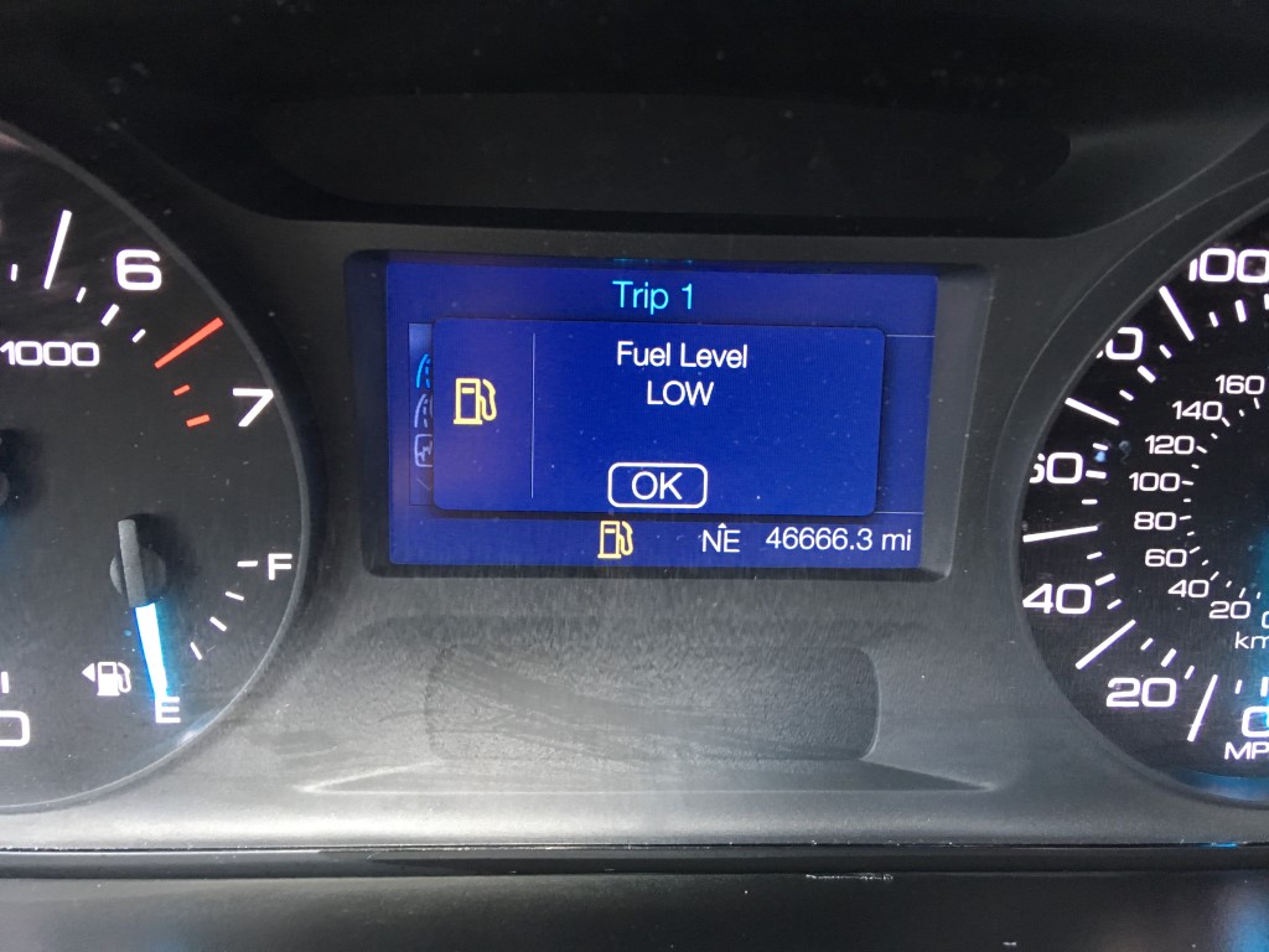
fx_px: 1063
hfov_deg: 61.7
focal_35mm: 29
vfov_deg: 48.2
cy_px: 476
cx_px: 634
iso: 200
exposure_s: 1/24
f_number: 2.2
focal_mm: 4.15
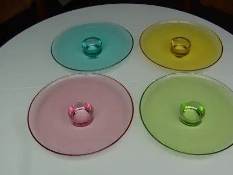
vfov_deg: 35.1
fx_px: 276
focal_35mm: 41
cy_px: 95
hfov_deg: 45.7
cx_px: 128
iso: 64
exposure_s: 1/75
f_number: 3.5
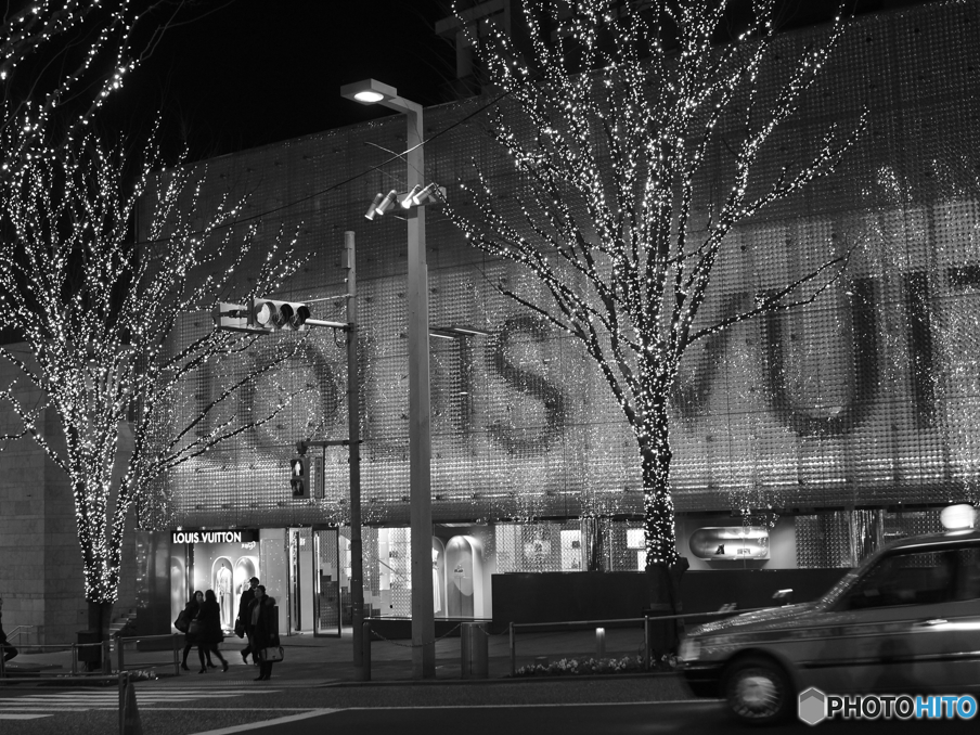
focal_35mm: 49
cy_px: 368
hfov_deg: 38.9
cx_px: 434
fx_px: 1387
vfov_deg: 29.7
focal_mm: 30
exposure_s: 1/50
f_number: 2
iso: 640
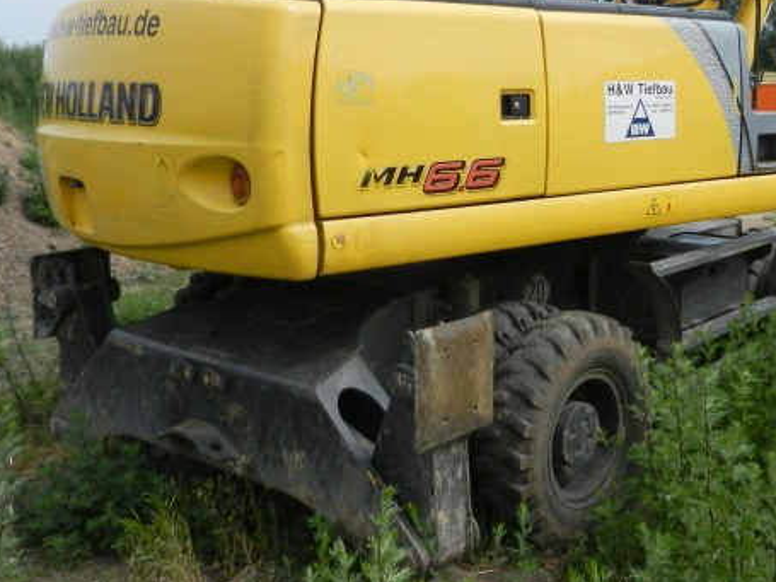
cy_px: 174
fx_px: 986
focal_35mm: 44
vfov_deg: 32.5
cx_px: 507
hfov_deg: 42.5
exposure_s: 1/1600
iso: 160
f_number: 3.5
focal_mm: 4.5
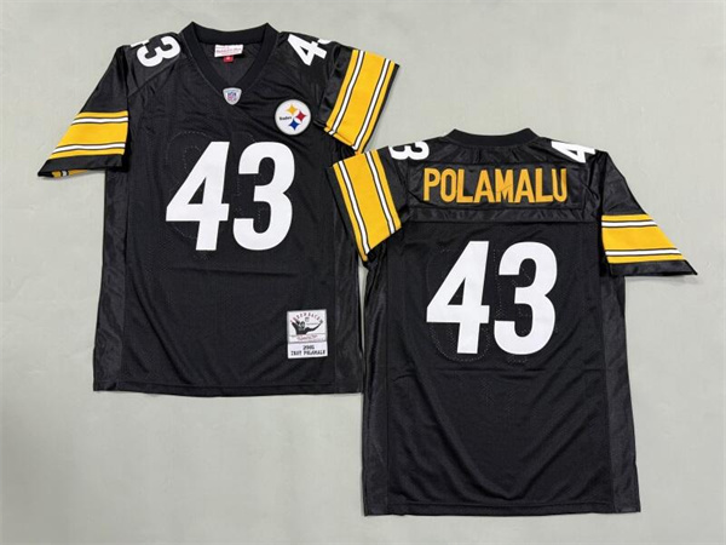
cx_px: 363
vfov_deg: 56.8
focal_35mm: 24
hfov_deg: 71.6
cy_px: 272
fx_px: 503
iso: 200
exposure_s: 1/50
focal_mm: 6.76
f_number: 1.78
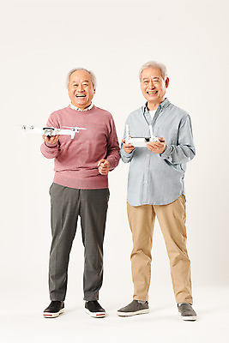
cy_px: 172
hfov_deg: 16.1
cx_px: 114
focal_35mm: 85
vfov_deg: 23.9
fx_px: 810
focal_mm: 85
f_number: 8
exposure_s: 1/125
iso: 100
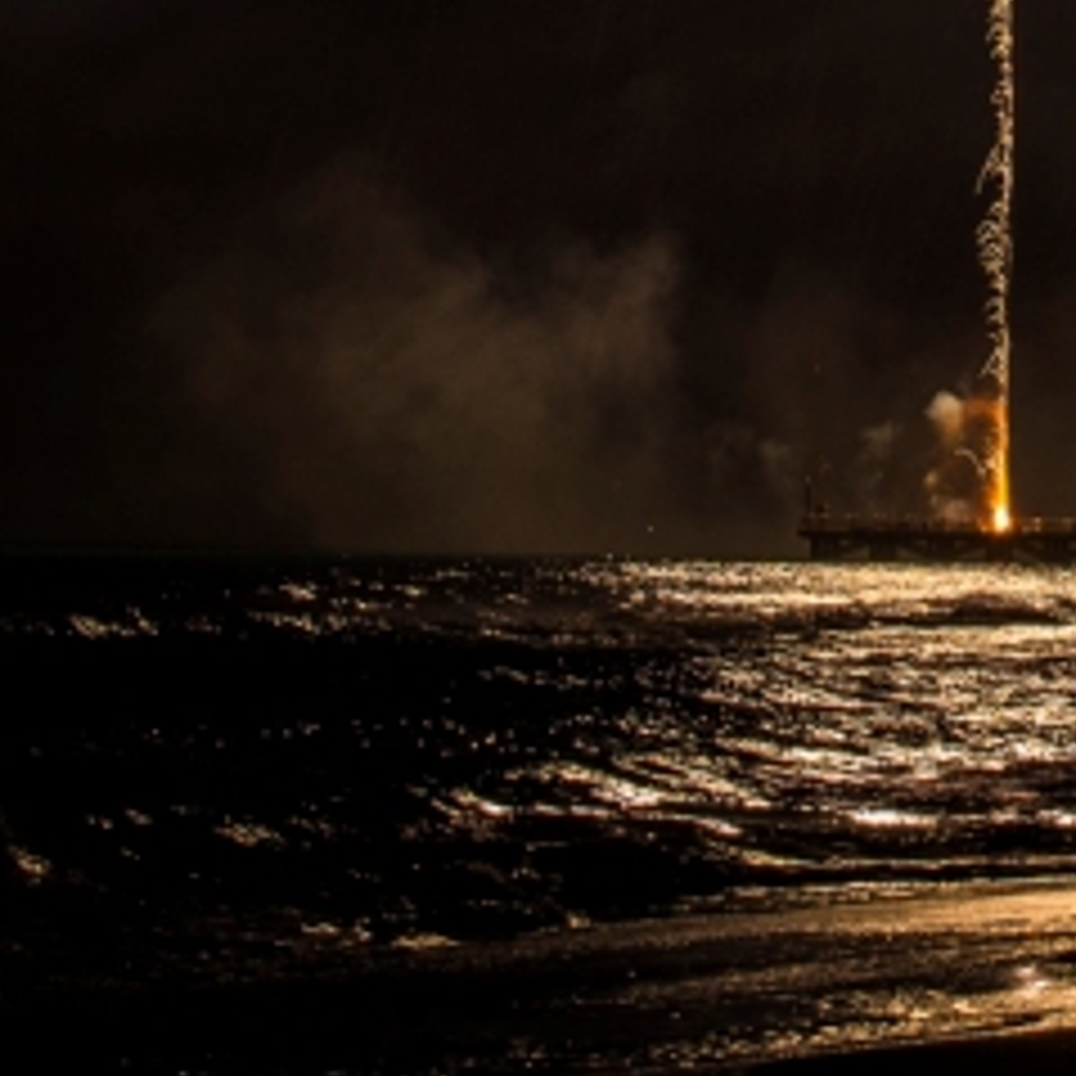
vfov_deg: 6.8
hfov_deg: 6.8
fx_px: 8968
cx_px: 1513
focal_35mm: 255
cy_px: -396
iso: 200
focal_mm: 70
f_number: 10
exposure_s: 15
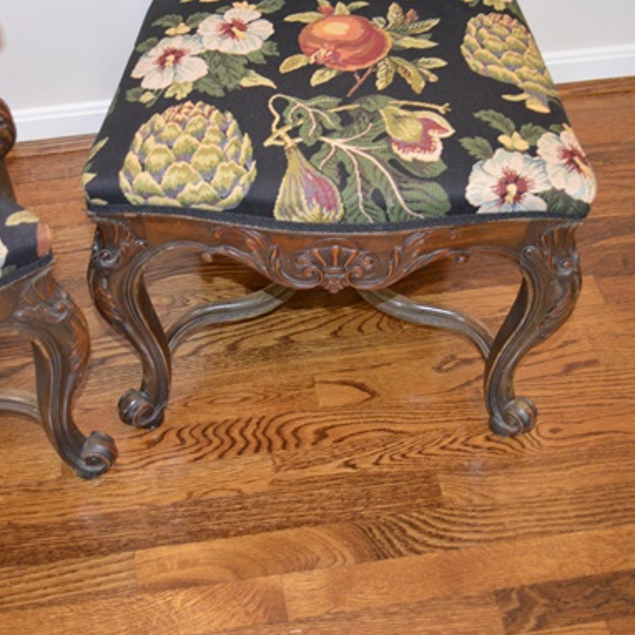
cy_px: 308
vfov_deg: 35.4
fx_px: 996
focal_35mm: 48
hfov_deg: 35.2
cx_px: 256
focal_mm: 24
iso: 2000
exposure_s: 1/60
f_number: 4
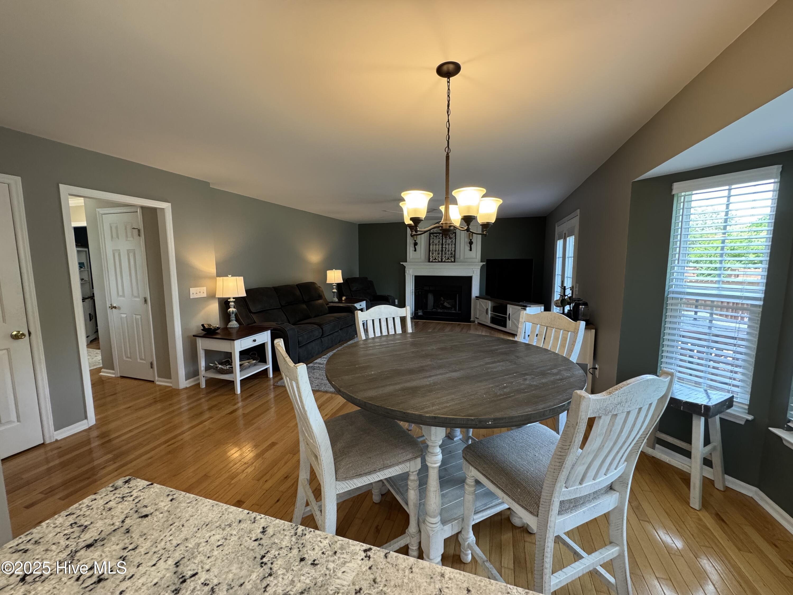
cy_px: 298
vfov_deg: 85.7
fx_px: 321
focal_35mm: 14
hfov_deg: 102.1
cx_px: 396
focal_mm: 2.22
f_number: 2.2
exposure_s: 1/101
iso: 250
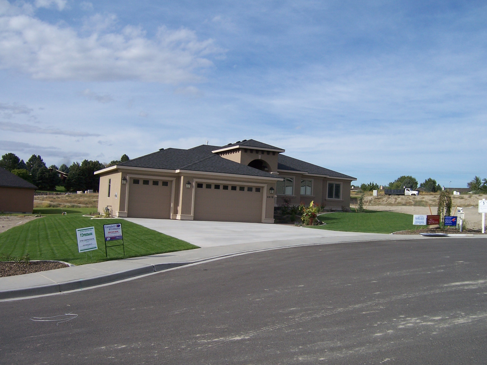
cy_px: 182
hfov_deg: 55.4
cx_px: 244
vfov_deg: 42.9
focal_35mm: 33
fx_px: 464
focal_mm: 5.5
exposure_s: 1/750
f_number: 4
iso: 80
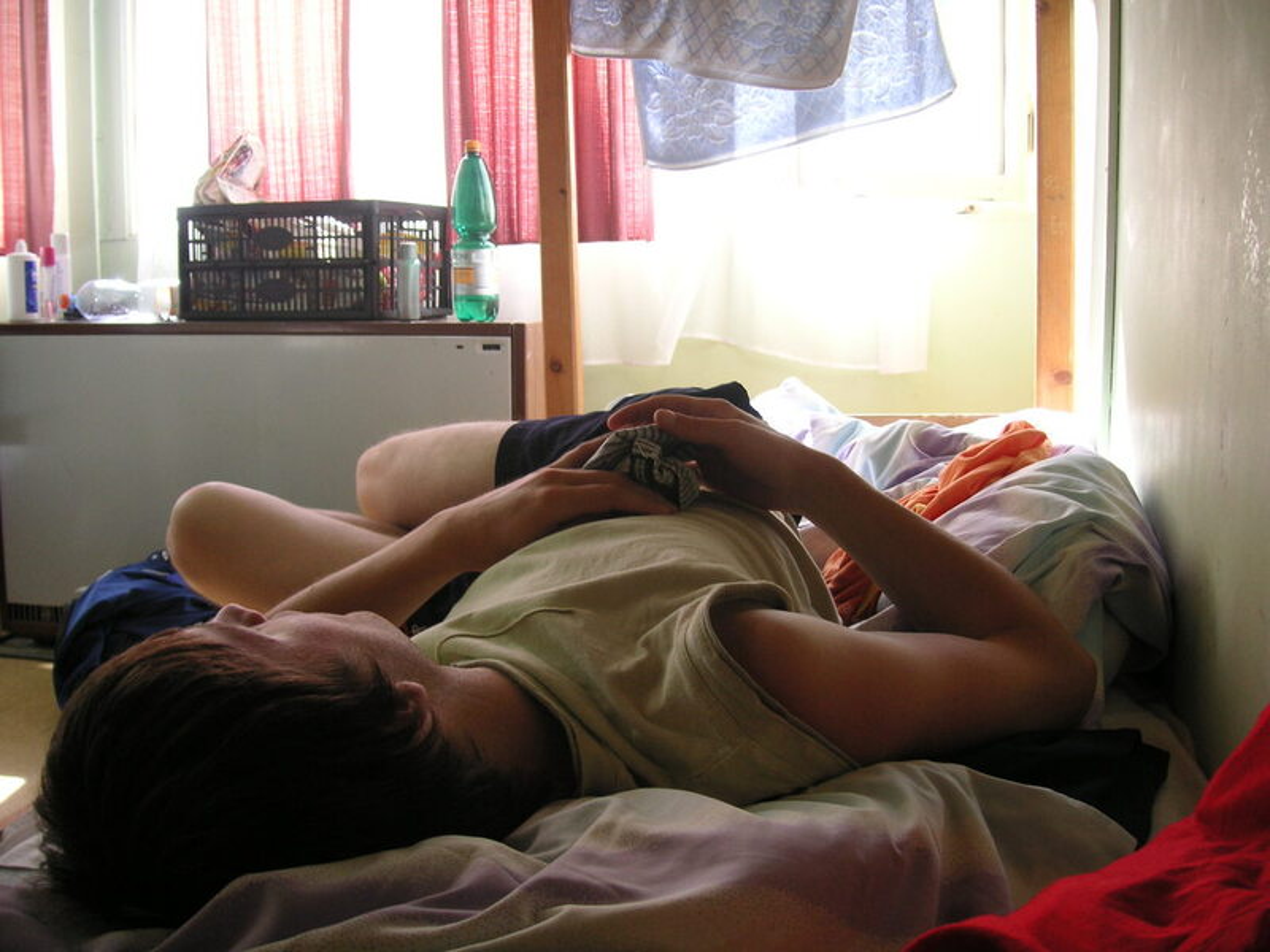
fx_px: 1357
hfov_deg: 50.1
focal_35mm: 37
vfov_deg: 38.7
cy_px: 476
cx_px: 635
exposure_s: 1/60
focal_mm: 6.1
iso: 50
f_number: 2.8
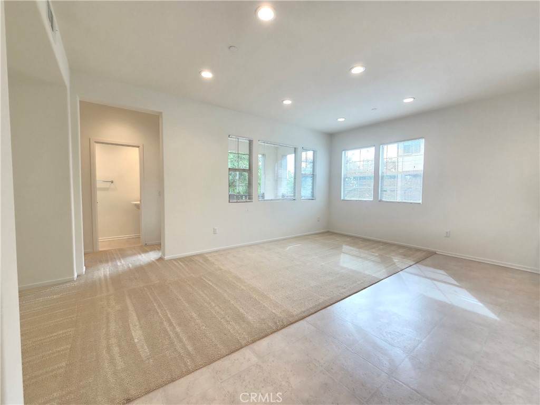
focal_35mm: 13
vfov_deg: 89.9
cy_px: 202
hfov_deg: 106.2
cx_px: 270
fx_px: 203
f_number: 2.2
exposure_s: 1/60
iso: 64
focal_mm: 2.2
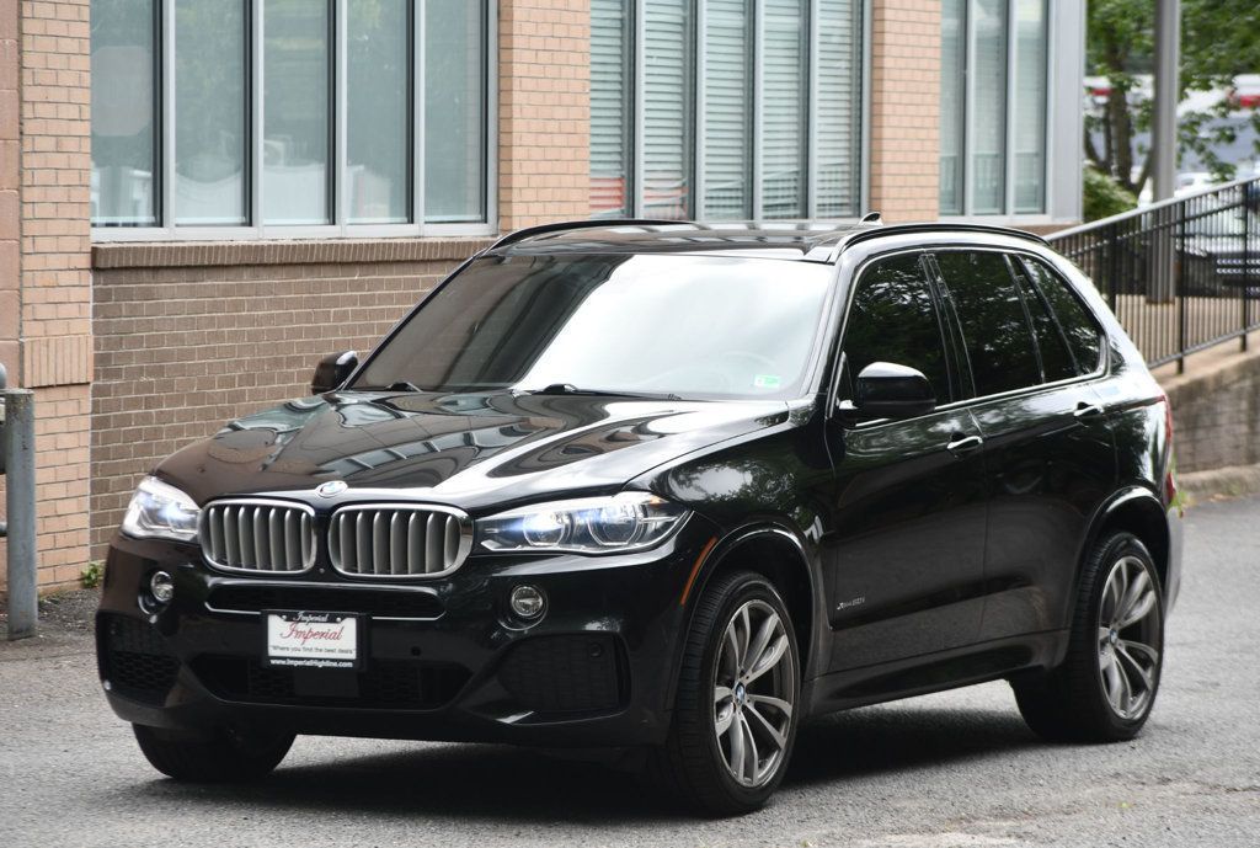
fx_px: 5370
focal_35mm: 153
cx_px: 630
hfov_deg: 13.4
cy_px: 424
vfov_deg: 9.0
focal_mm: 102
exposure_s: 1/250
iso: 125
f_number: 8
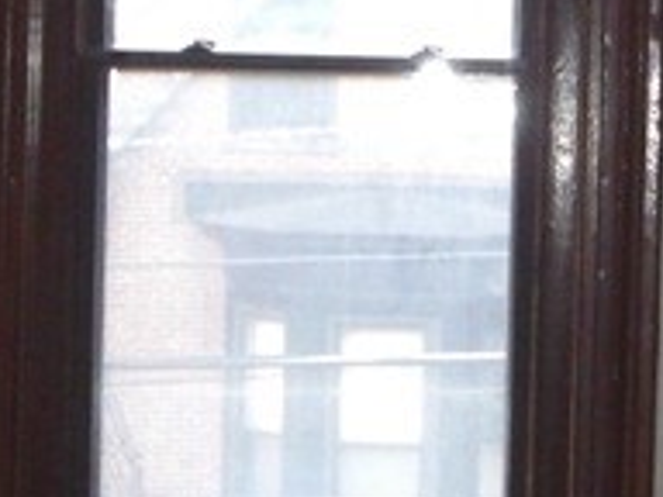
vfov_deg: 7.3
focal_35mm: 203
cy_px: -35
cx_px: 456
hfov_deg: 9.7
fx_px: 3888
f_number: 2.7
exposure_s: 1/60
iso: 200
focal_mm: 6.2
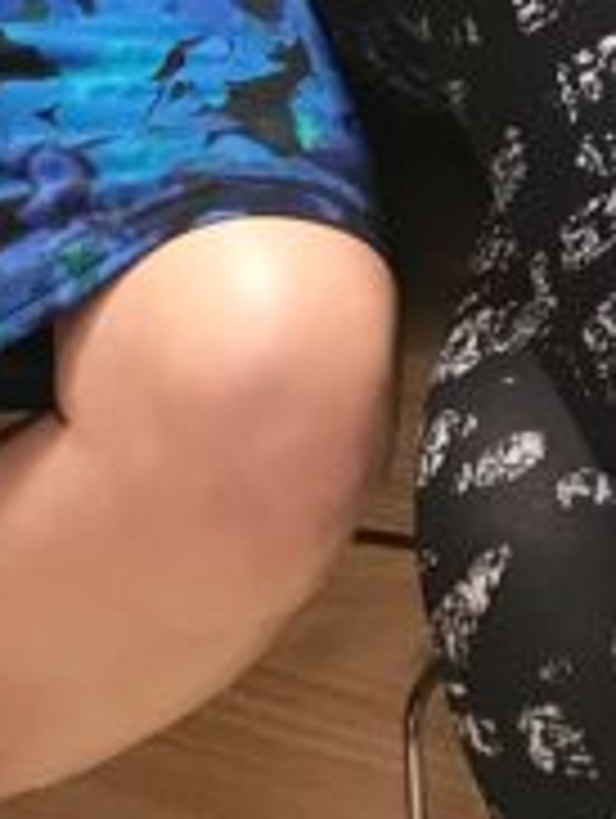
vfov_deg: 13.0
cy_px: -898
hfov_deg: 11.6
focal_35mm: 128
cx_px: 191
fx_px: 3030
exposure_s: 1/15
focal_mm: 3.99
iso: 50
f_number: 1.8
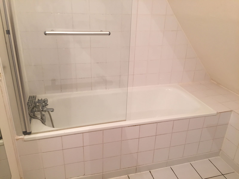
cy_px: 90
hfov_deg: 61.7
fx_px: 200
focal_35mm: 29
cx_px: 120
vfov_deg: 48.2
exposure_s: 1/33
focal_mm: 4.15
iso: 80
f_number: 2.2
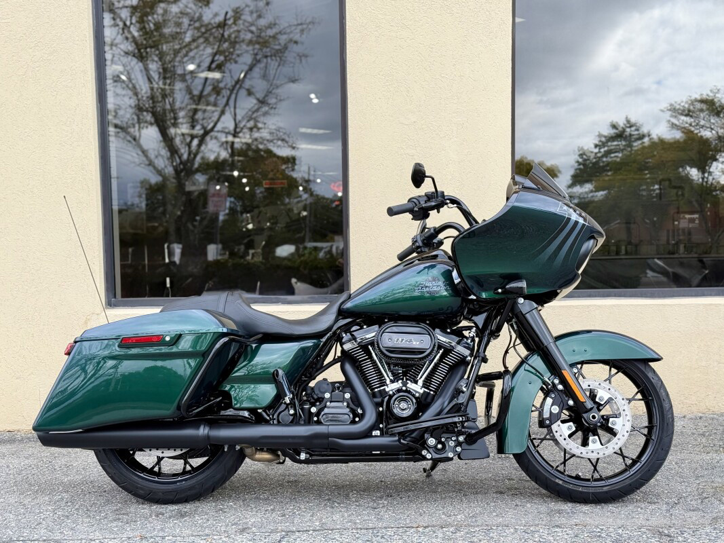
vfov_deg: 30.3
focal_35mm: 48
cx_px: 362
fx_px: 1004
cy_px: 272
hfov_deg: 39.7
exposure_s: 1/733
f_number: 1.78
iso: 64
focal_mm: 6.76
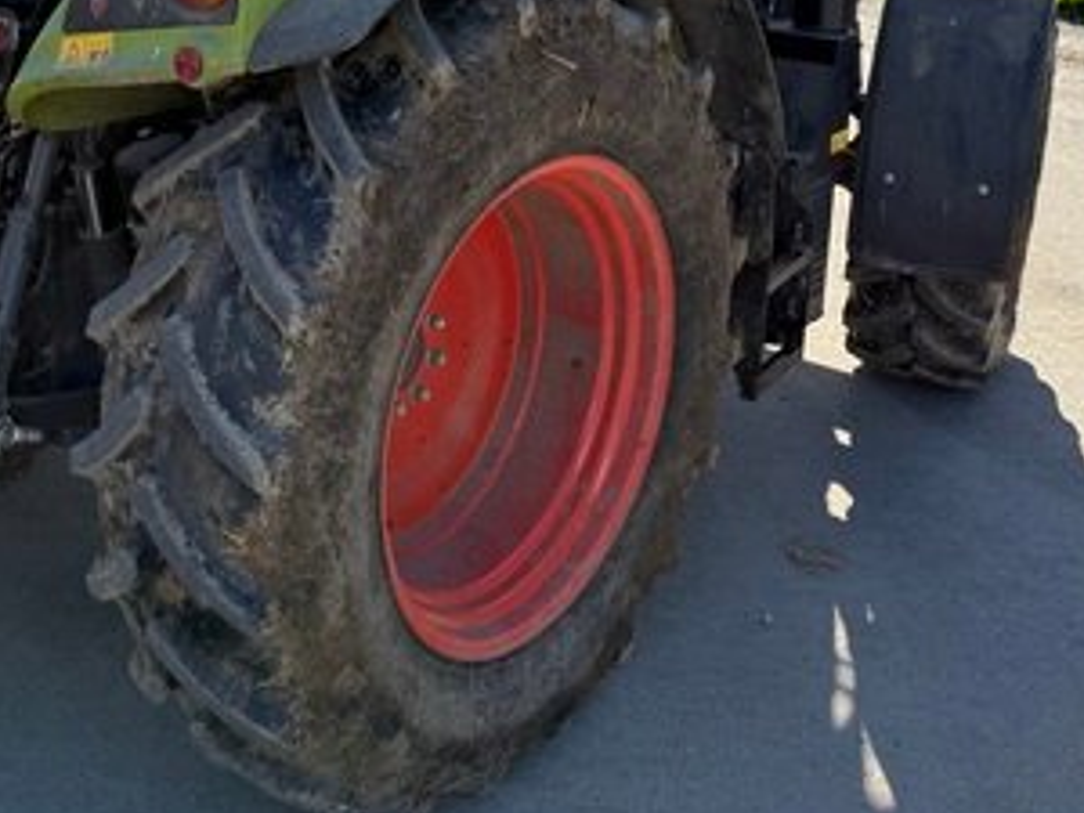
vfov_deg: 29.1
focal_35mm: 48
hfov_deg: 38.1
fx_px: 1503
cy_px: 87
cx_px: 210
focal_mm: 6.76
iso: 100
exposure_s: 1/2703
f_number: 1.78
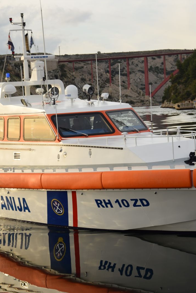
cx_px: 83
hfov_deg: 13.5
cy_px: 146
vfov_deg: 20.1
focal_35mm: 102
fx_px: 830
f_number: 6.3
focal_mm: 45
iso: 100
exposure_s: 1/160
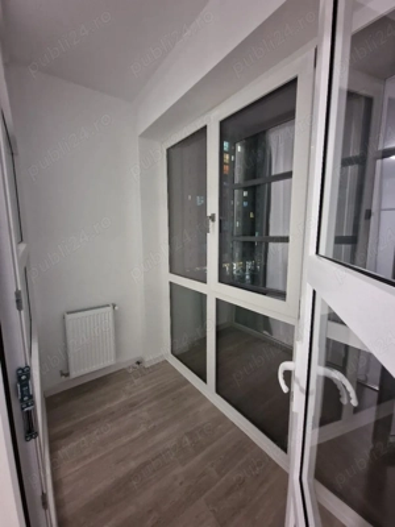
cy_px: 264
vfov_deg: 106.2
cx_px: 198
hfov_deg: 89.9
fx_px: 198
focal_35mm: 13
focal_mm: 2.2
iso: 800
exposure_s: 1/25
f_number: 2.2
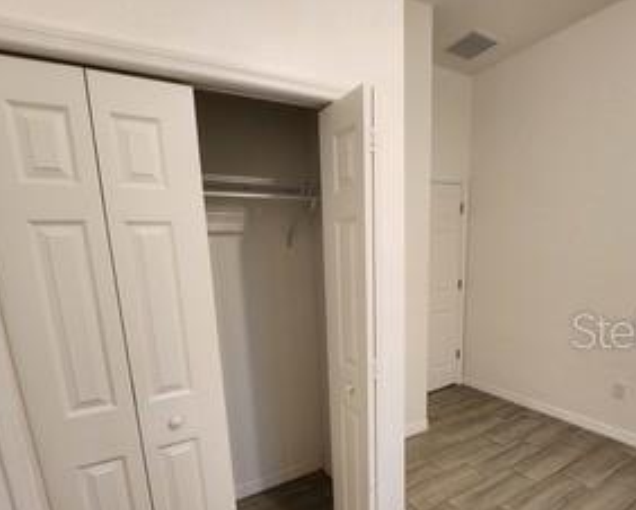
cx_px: 334
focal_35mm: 18
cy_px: 329
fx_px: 339
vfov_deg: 72.2
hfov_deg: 86.3
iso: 320
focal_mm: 1.7
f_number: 2.2
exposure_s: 1/60
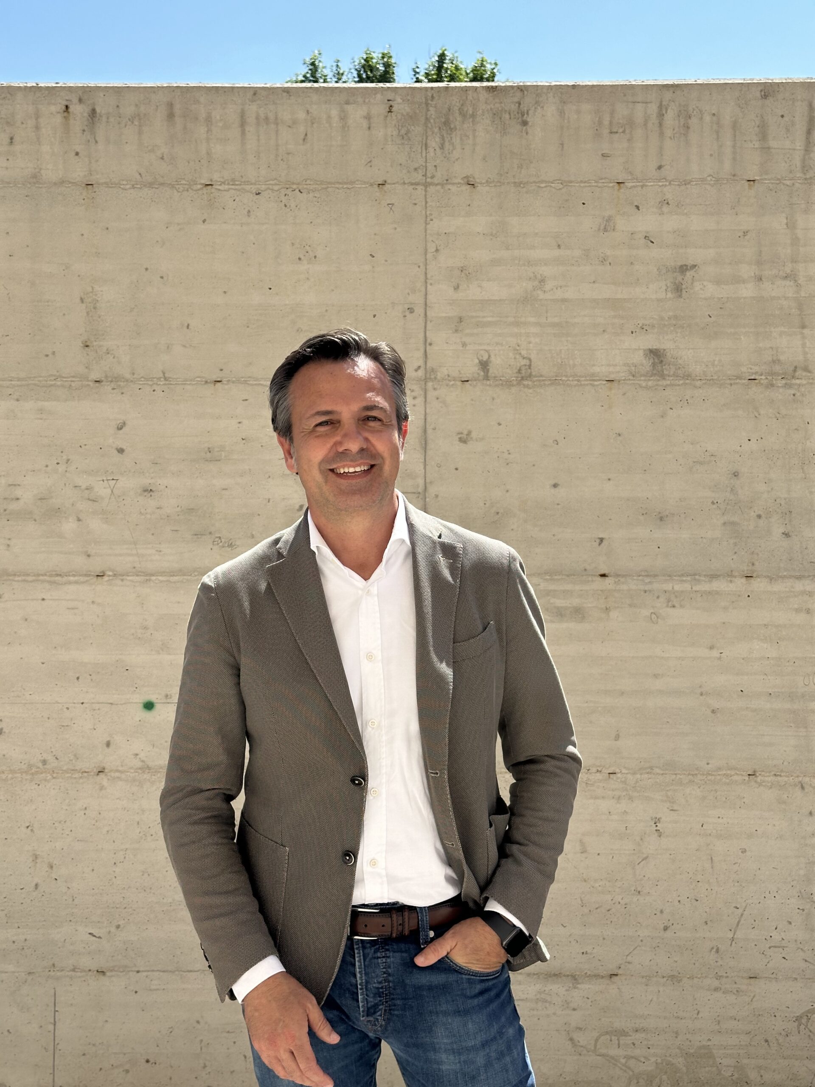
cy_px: 544
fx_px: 1507
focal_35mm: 48
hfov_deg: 30.3
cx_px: 408
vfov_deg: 39.7
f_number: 1.78
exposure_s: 1/2597
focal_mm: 6.86
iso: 64
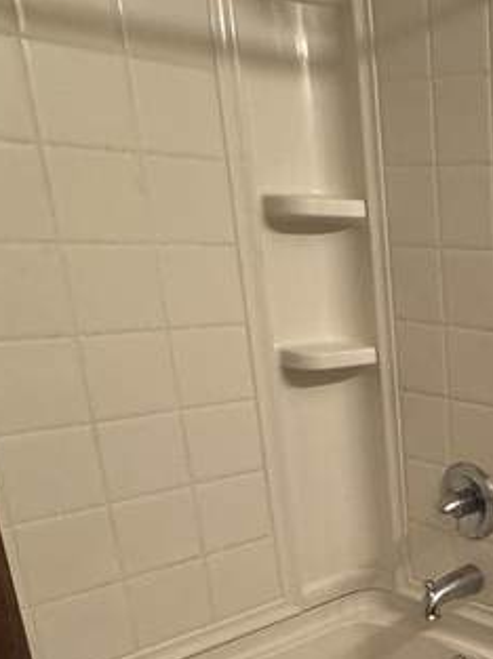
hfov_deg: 27.3
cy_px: 503
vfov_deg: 42.4
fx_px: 818
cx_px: 662
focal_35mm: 43
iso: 250
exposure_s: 1/60
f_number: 2.2
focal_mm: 2.22
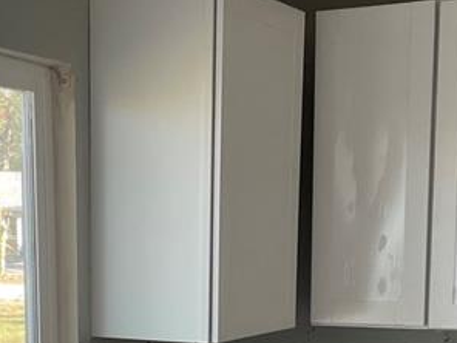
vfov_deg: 15.6
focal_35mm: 90
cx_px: 182
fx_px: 1188
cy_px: 440
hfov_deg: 21.7
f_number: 1.6
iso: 50
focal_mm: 4.2
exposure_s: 1/121
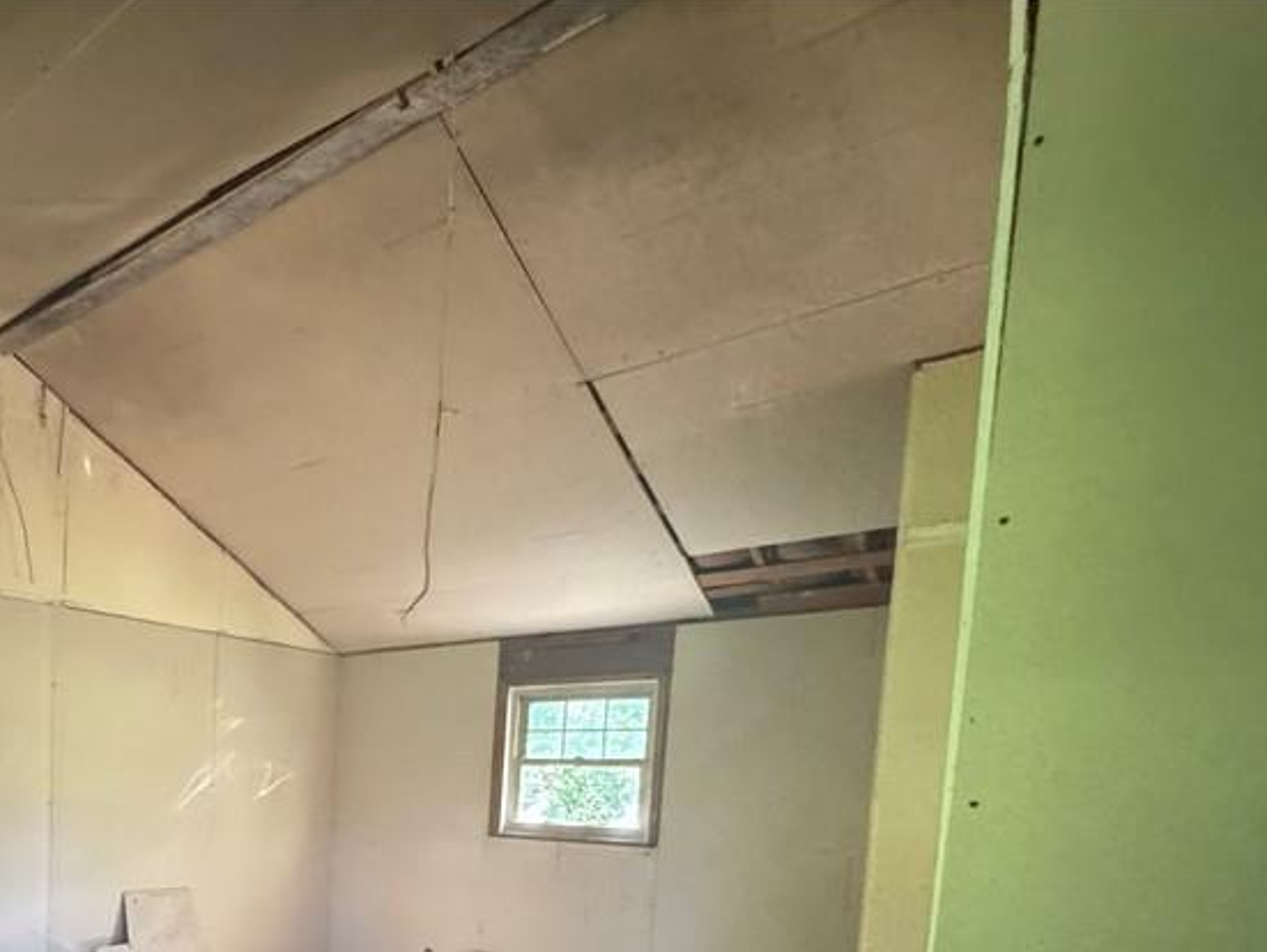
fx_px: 952
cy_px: 878
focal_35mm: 26
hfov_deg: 59.5
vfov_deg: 47.1
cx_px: 179
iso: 1250
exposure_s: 1/55
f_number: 2.2
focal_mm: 2.22
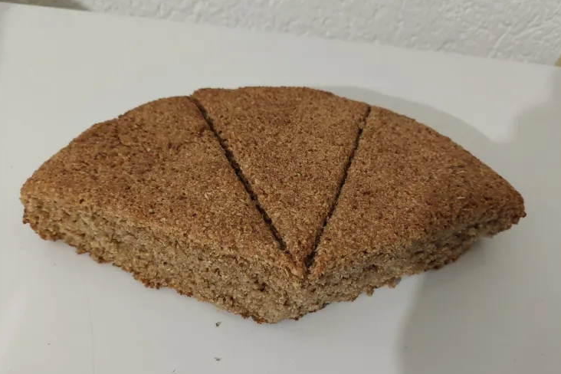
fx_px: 421
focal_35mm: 27
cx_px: 287
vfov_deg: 47.8
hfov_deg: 67.4
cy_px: 209
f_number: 1.8
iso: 500
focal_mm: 5.23
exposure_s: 1/25
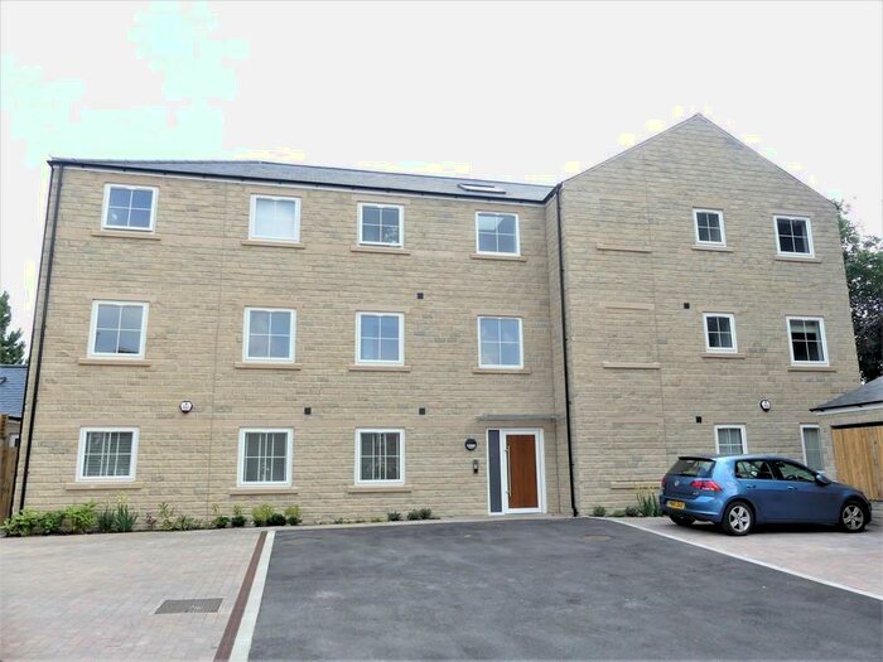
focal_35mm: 25
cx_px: 442
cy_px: 331
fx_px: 638
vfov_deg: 54.9
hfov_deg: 69.4
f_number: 4
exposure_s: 1/250
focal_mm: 4.5
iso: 100
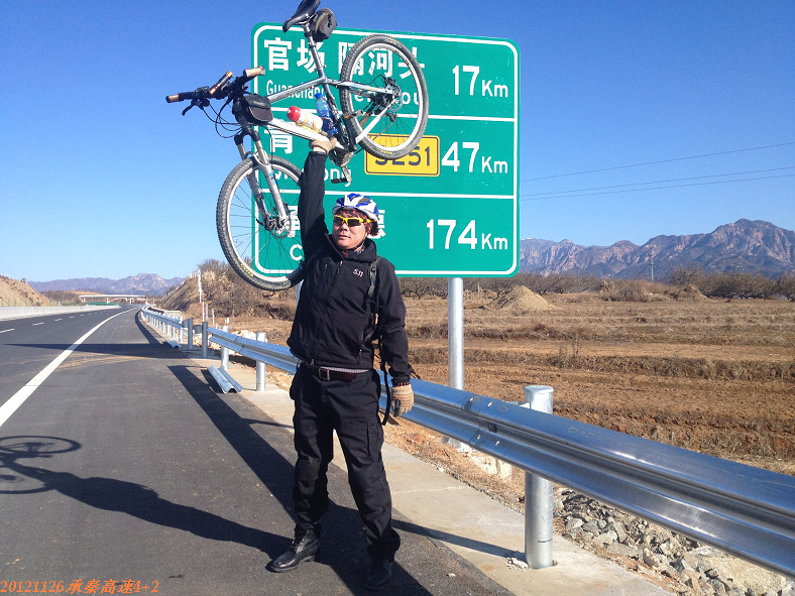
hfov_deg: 52.6
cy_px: 298
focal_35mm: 35
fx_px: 804
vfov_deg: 40.7
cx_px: 398
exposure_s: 1/1577
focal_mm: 4.28
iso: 64
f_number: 2.4
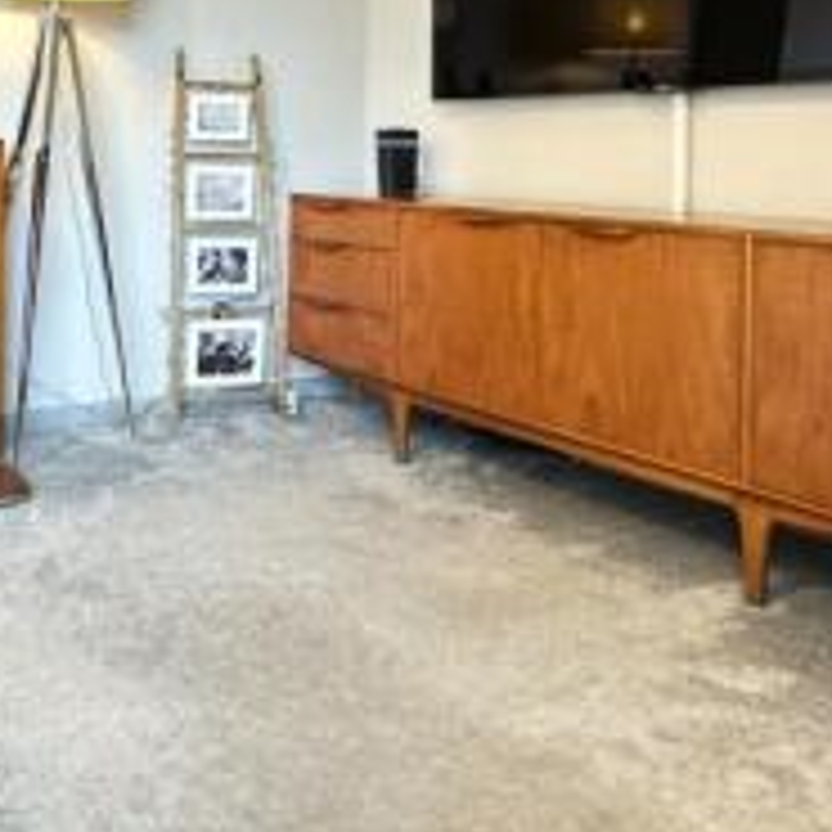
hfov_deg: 41.5
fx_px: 1061
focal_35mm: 39
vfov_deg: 40.6
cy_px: 137
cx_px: 200
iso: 2500
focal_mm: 2.22
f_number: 2.2
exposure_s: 1/17
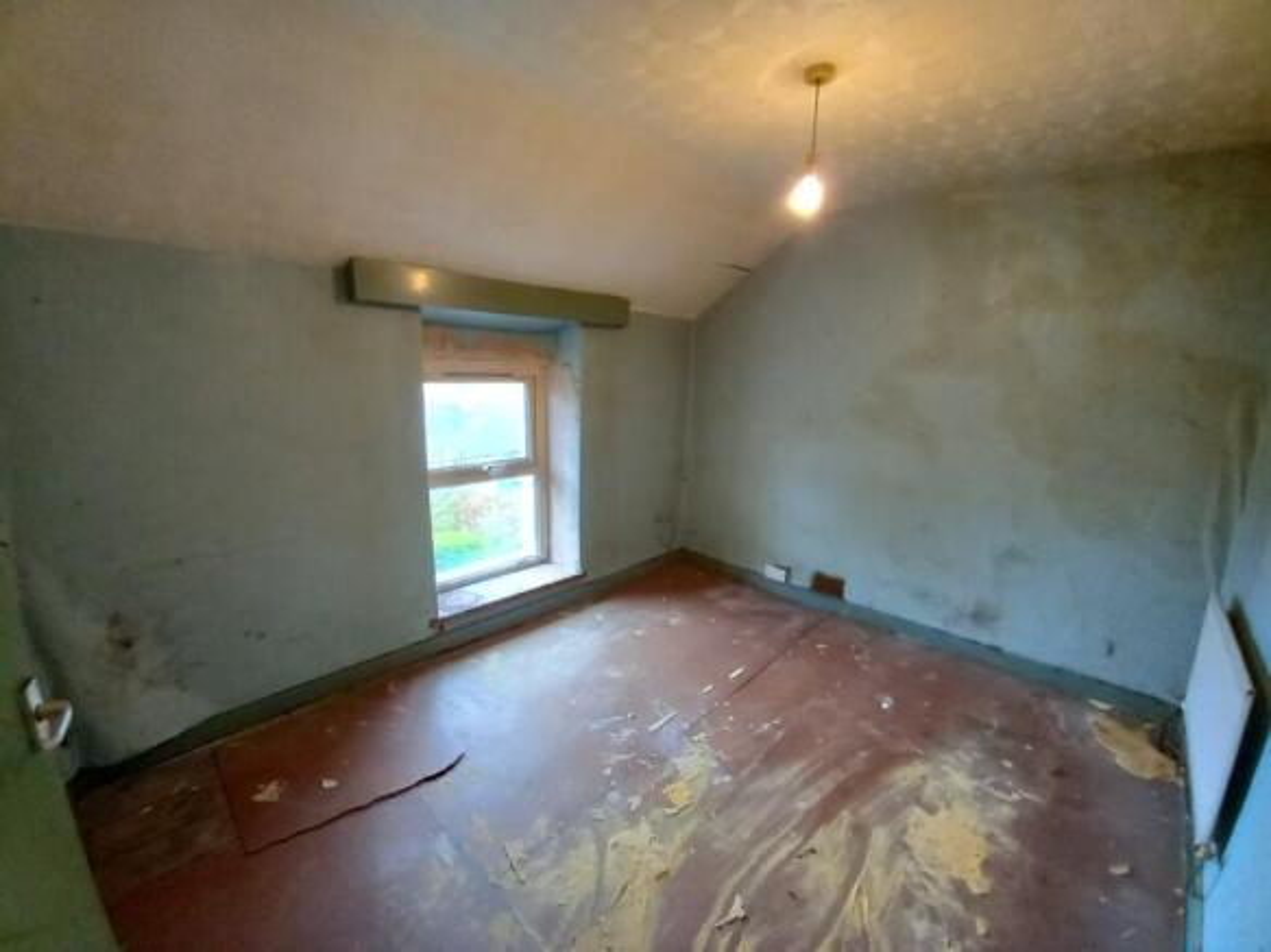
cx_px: 636
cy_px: 476
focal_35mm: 13
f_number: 2.2
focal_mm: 1.13
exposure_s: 1/25
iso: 200
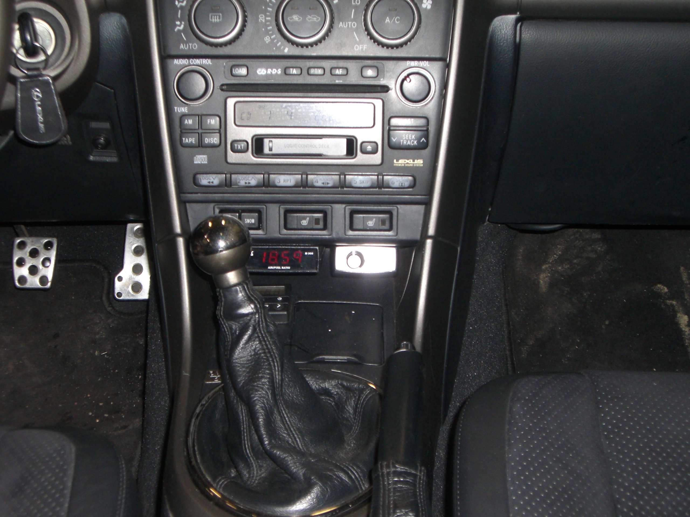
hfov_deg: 34.9
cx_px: 345
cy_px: 258
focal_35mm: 55
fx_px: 1096
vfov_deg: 26.6
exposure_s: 1/60
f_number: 3.3
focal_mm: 9
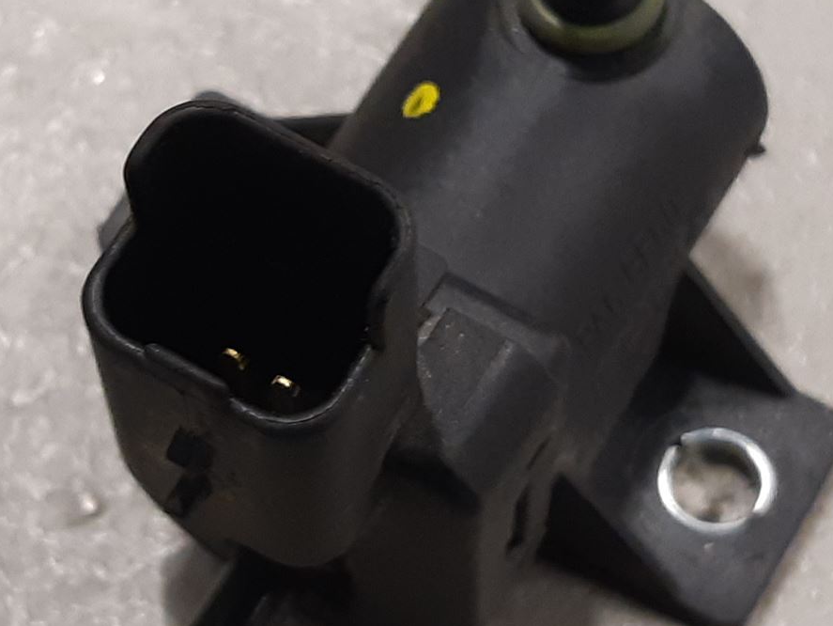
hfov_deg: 32.1
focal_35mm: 60
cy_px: 292
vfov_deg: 24.4
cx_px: 341
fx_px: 1444
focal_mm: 3.93
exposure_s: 1/50
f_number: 1.7
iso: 160
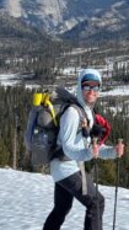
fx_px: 682
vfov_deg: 19.0
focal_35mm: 112
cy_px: 64
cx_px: 120
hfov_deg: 10.7
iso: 64
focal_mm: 6.76
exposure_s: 1/7937
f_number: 1.78
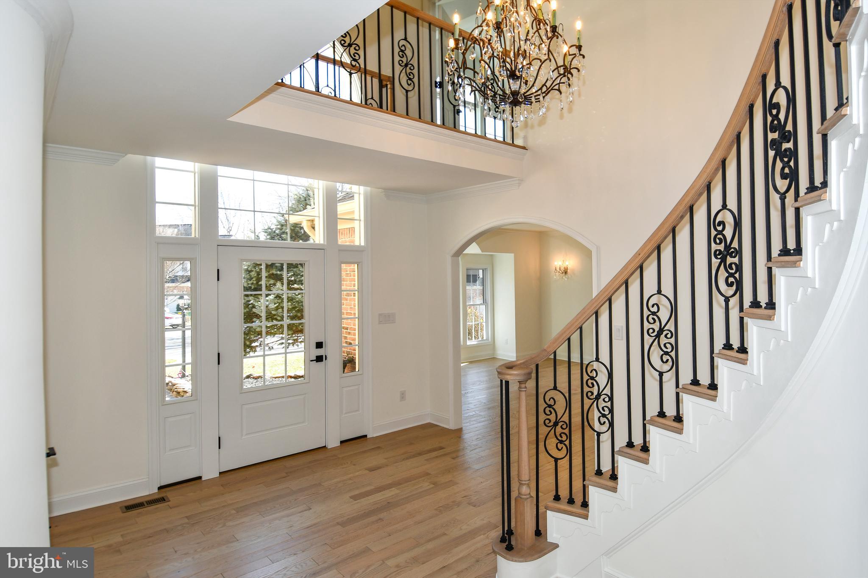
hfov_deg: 90.0
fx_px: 434
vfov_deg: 67.4
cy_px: 289
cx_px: 434
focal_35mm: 18
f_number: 5.6
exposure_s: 1/125
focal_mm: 12
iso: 180
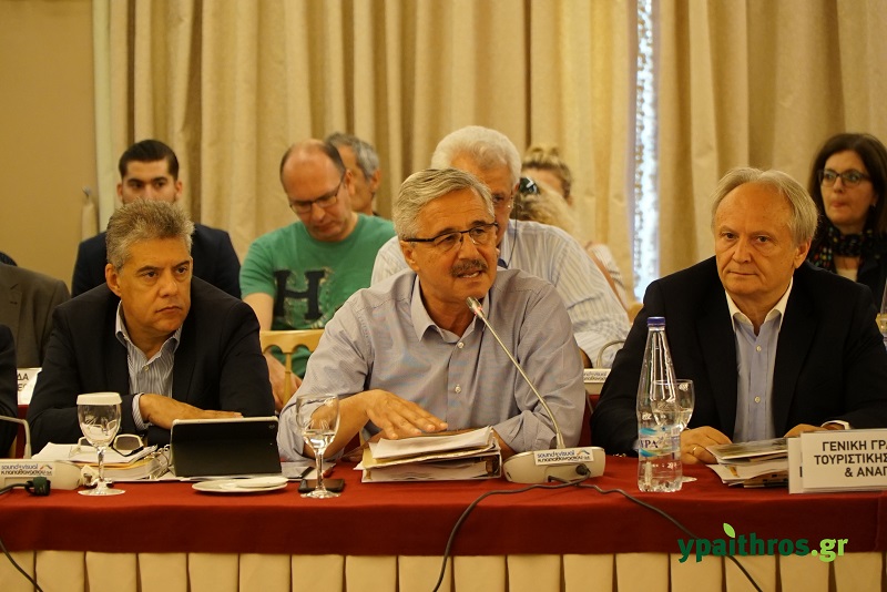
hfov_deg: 13.1
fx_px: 3869
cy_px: 296
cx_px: 444
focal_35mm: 157
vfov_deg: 8.7
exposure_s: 1/160
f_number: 4
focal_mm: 105
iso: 2500
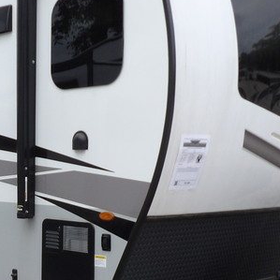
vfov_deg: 24.1
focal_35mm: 71
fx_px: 650
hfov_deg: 23.5
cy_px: 204
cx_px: 15
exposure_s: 1/741
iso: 100
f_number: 2.8
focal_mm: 4.3
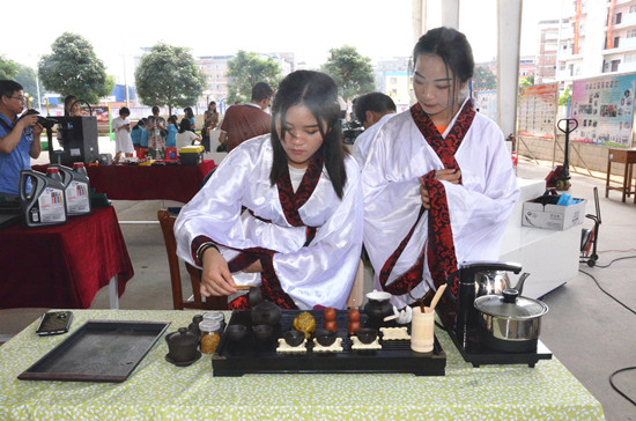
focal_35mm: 33
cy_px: 210
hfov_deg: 57.3
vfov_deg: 39.8
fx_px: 582
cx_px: 318
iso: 3200
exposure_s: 1/250
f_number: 20
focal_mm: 22
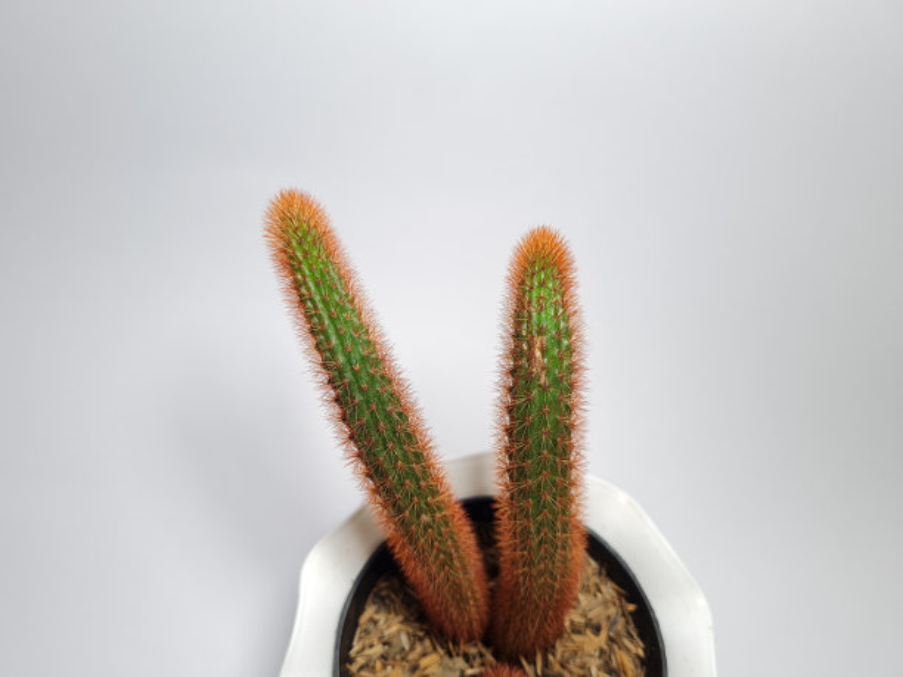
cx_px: 452
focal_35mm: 26
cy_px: 338
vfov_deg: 53.1
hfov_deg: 67.3
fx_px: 678
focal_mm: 5.4
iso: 50
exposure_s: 1/100
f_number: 1.8
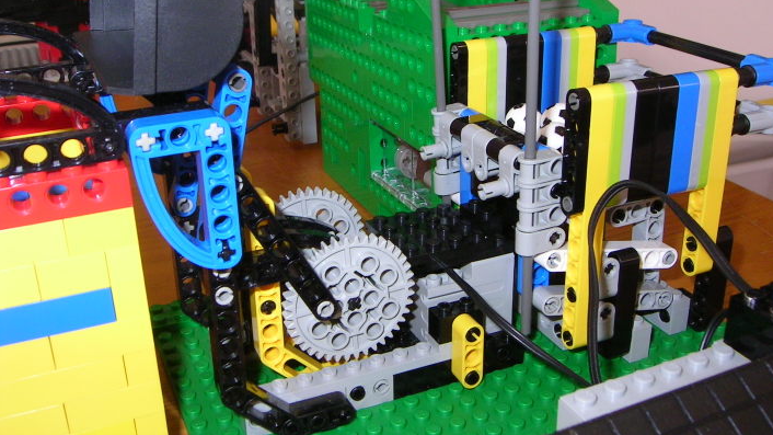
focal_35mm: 40
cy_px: 180
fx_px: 820
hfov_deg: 50.5
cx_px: 392
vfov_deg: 29.6
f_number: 4.8
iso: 100
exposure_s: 1/30
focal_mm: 5.6
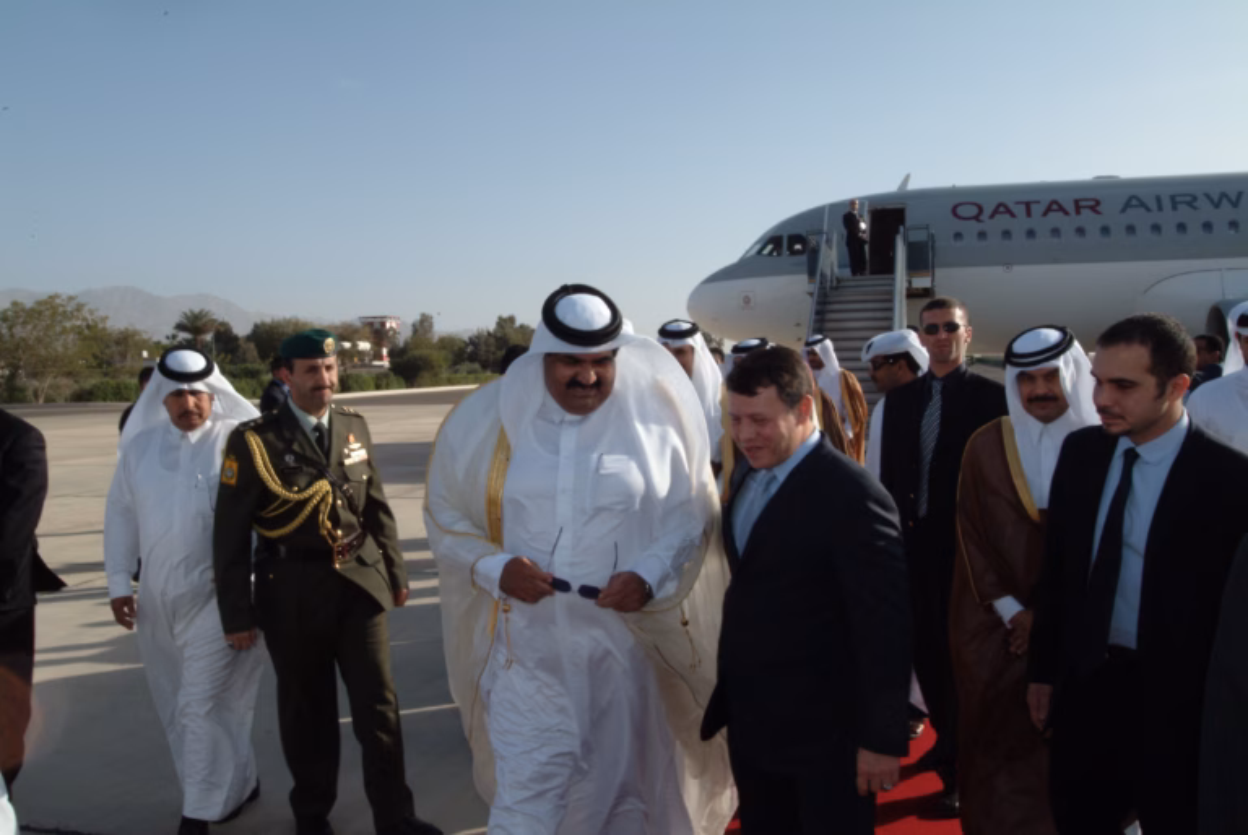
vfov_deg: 43.7
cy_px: 418
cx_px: 624
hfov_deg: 61.9
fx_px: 1041
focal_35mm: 30
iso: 400
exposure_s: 1/125
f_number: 22
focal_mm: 20
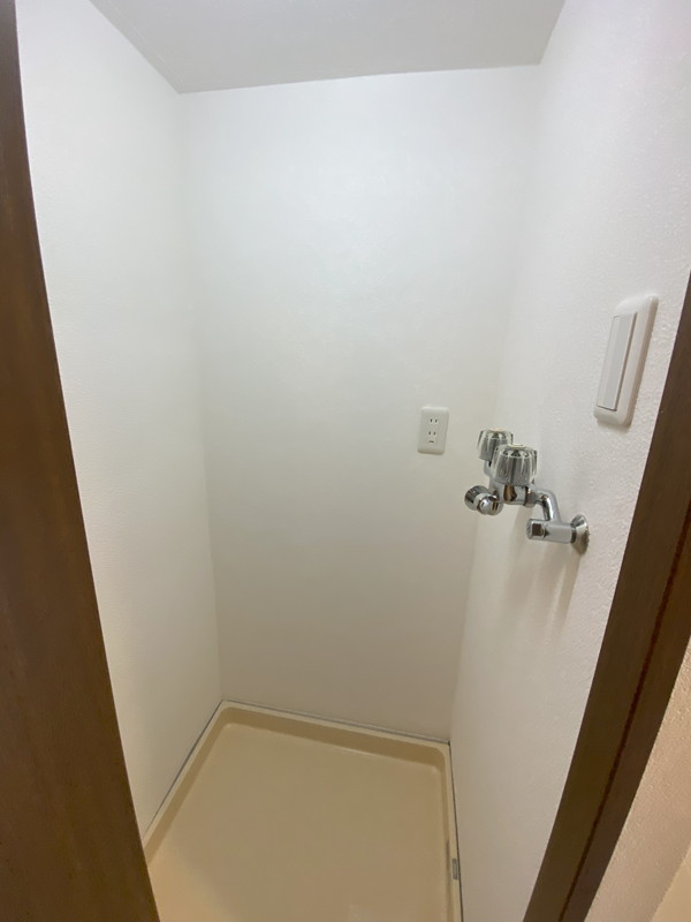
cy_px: 461
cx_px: 346
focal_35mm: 13
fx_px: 346
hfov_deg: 89.9
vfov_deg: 106.2
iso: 250
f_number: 2.4
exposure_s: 1/100
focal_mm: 1.54
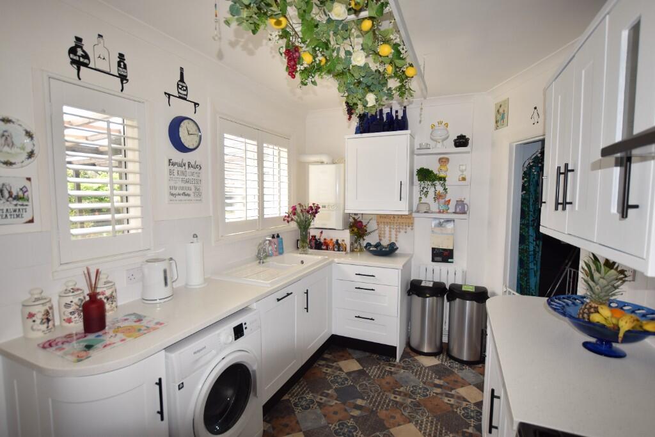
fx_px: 314
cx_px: 328
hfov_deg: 92.4
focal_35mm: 17
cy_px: 218
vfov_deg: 69.7
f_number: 3.5
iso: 100
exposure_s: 1/60
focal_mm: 11.5
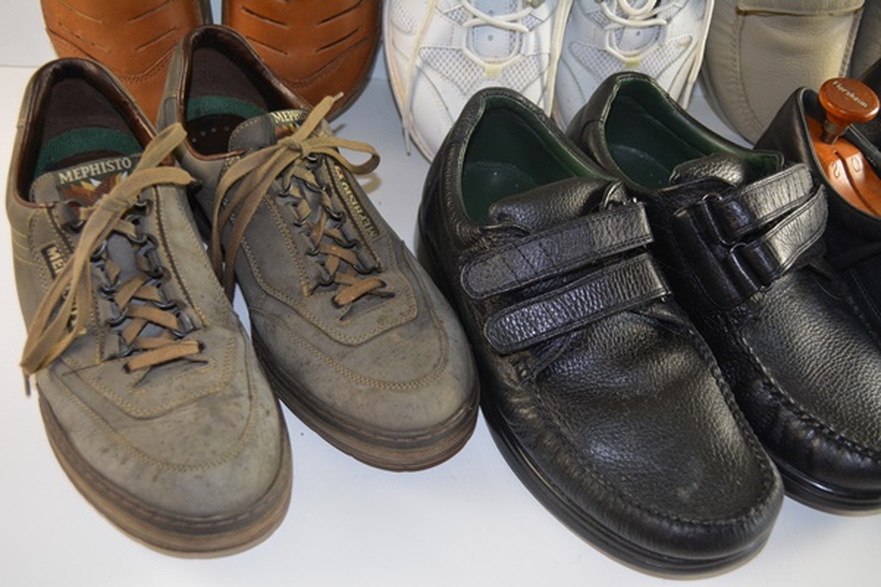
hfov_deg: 49.6
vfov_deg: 34.2
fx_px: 954
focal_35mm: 39
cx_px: 440
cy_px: 294
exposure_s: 1/60
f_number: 4.2
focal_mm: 26
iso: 500
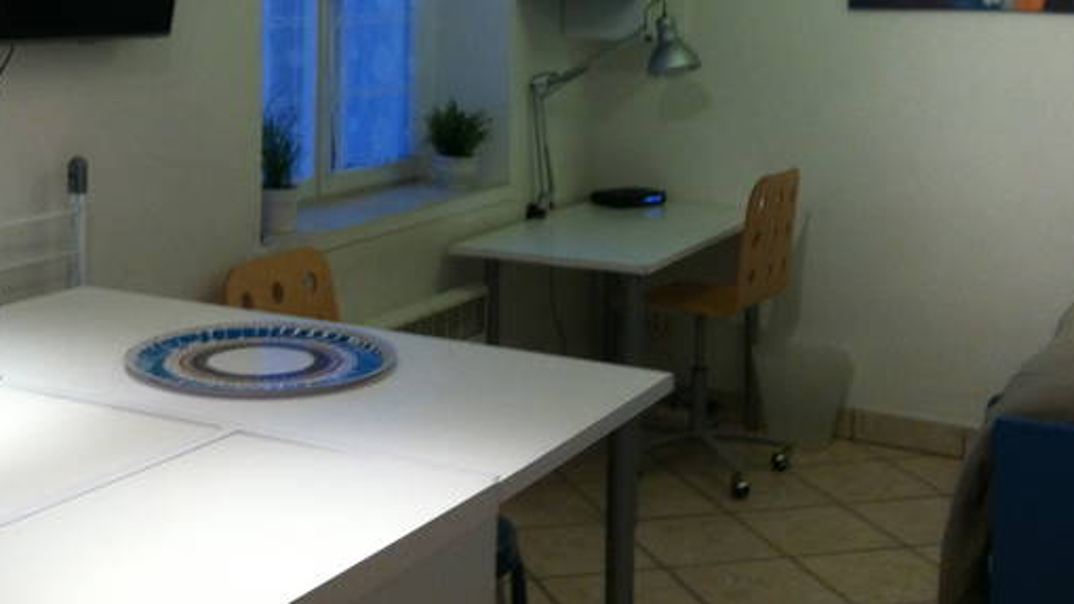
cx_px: 387
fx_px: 1680
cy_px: 17
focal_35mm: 59
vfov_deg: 19.8
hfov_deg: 35.2
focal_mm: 3.85
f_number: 2.8
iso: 125
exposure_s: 1/15
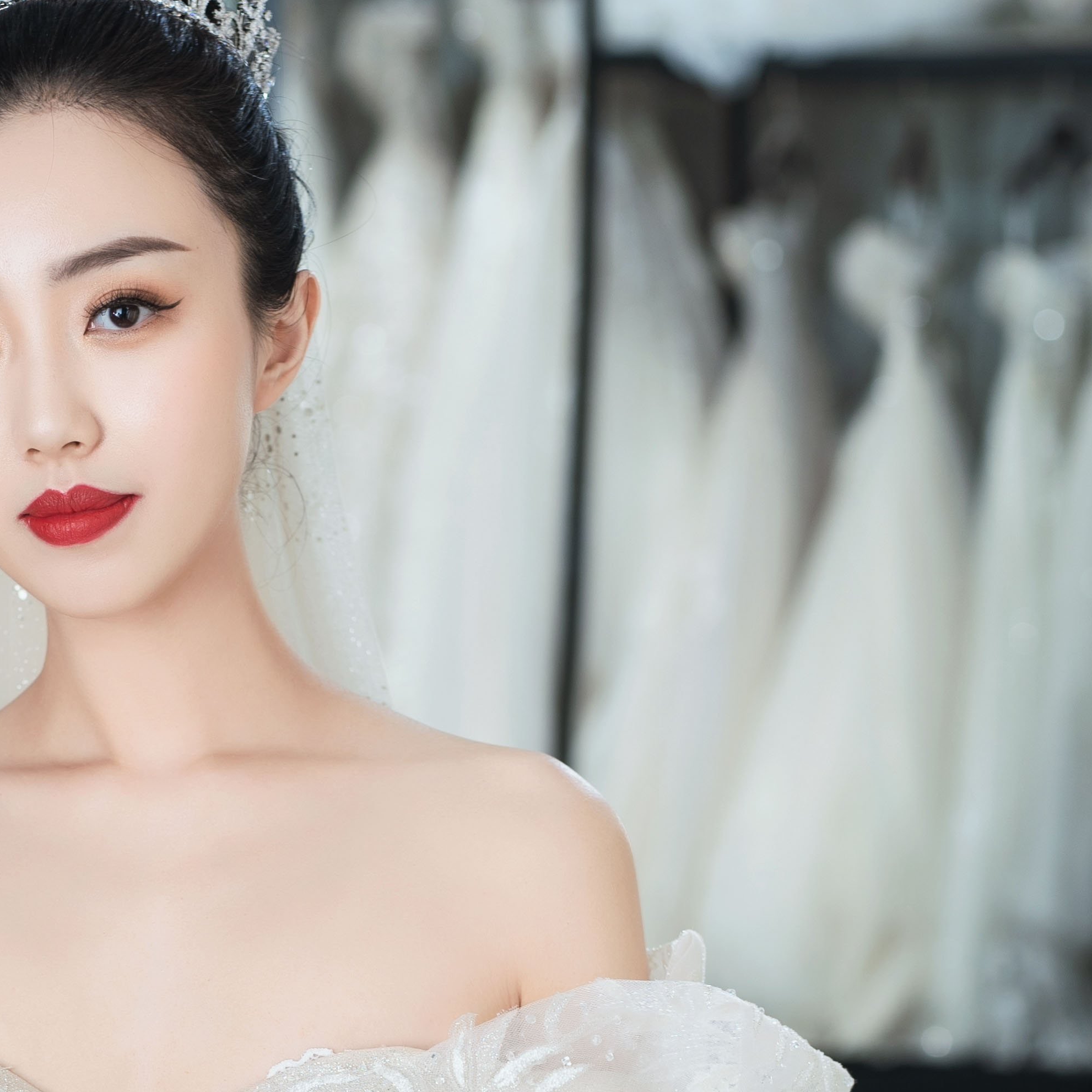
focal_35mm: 129
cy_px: 1074
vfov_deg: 13.4
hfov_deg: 13.4
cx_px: 161
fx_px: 4604
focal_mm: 50
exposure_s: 1/100
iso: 100
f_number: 3.2
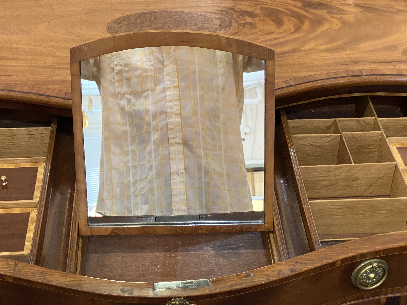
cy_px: 156
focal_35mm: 64
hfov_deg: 30.2
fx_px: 752
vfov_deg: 22.9
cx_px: 180
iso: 640
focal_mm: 6
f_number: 2
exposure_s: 1/40
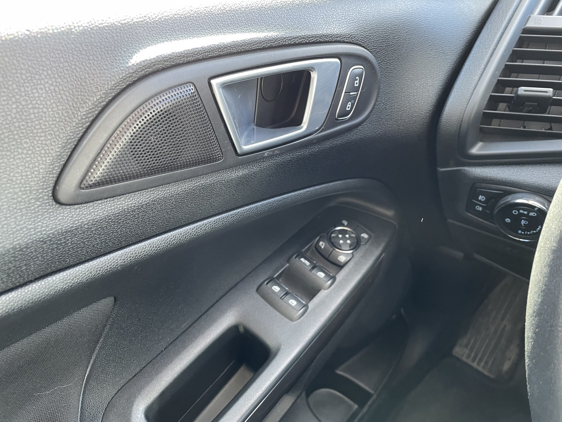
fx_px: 422
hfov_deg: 67.3
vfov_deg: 53.1
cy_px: 211
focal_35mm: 26
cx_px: 281
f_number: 1.6
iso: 125
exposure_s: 1/66
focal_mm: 4.2
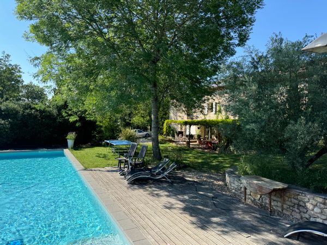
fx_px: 227
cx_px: 164
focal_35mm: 24
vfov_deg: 56.8
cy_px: 122
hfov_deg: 71.6
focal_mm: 6.76
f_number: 1.78
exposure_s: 1/2252
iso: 80
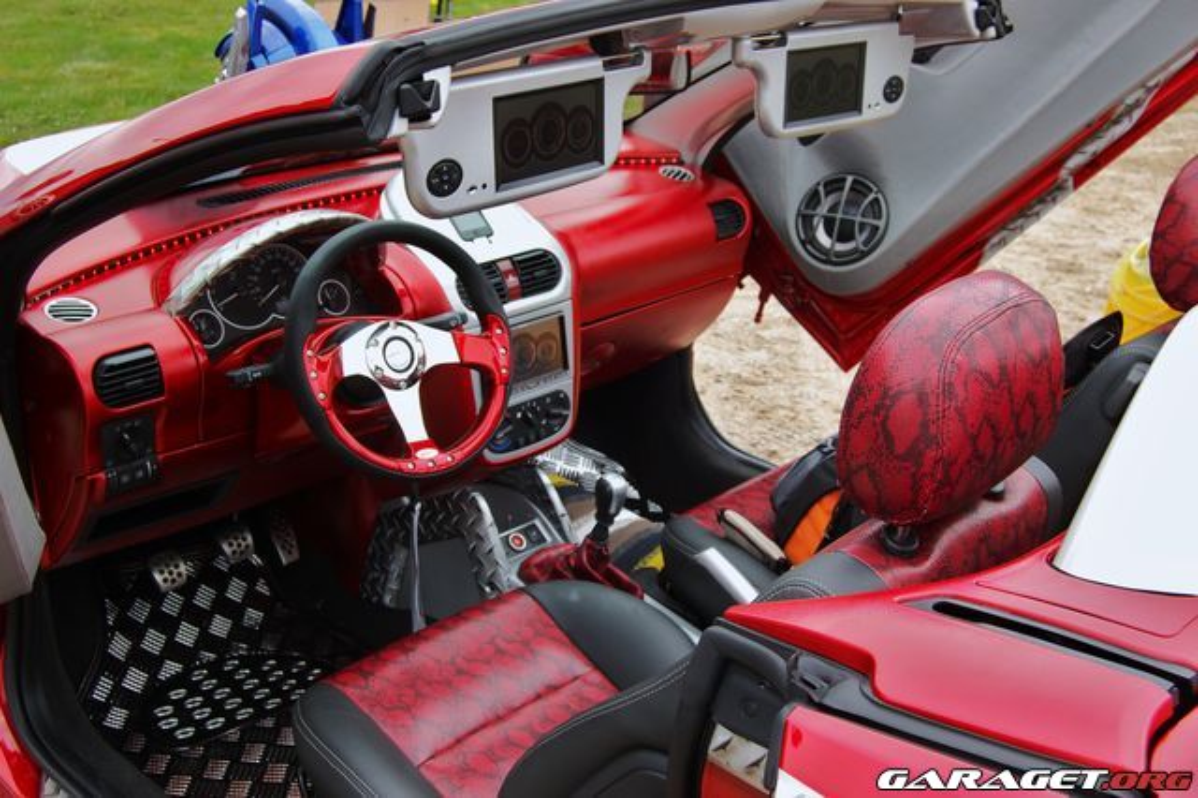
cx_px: 599
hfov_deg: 43.6
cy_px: 399
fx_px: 1497
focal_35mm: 45
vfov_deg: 29.8
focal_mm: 30
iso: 200
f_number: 7.1
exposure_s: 1/80
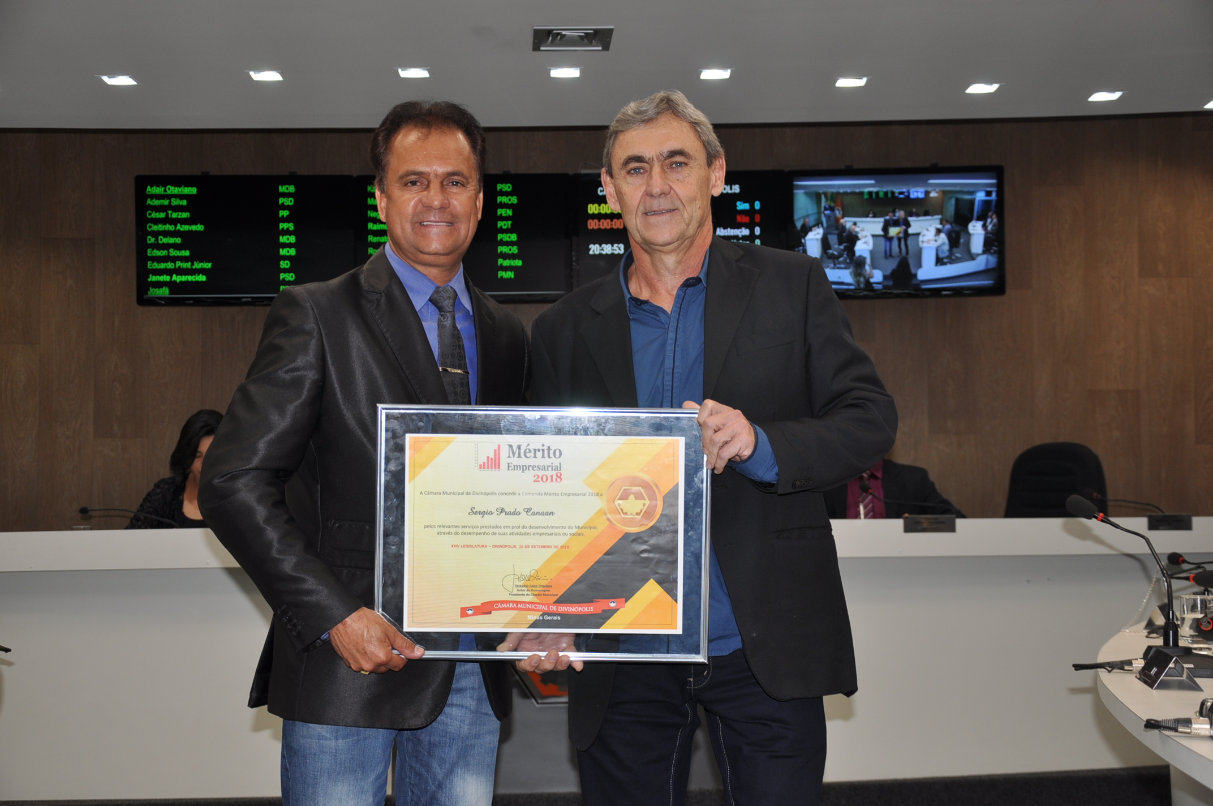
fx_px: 1716
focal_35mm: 51
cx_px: 606
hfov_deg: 38.9
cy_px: 403
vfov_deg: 26.4
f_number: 4.2
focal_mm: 34
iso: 200
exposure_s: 1/60
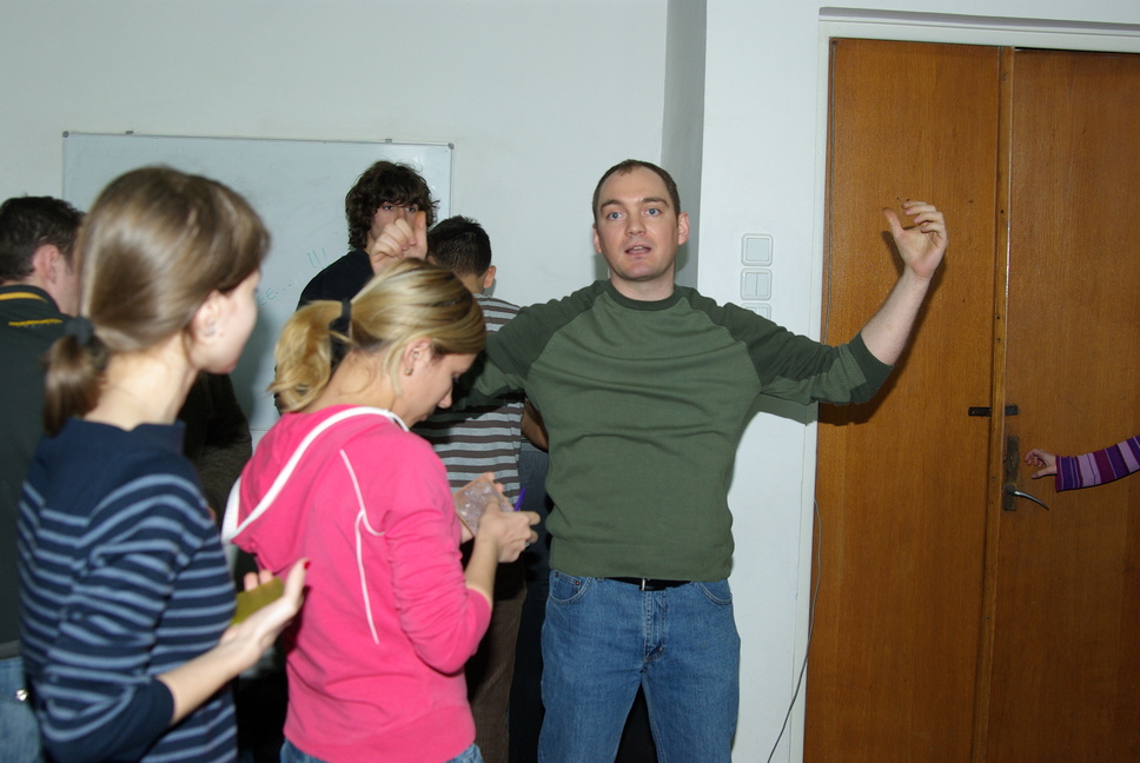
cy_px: 382
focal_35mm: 42
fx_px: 1332
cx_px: 570
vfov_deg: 32.0
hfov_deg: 46.3
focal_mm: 28
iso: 250
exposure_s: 1/50
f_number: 4
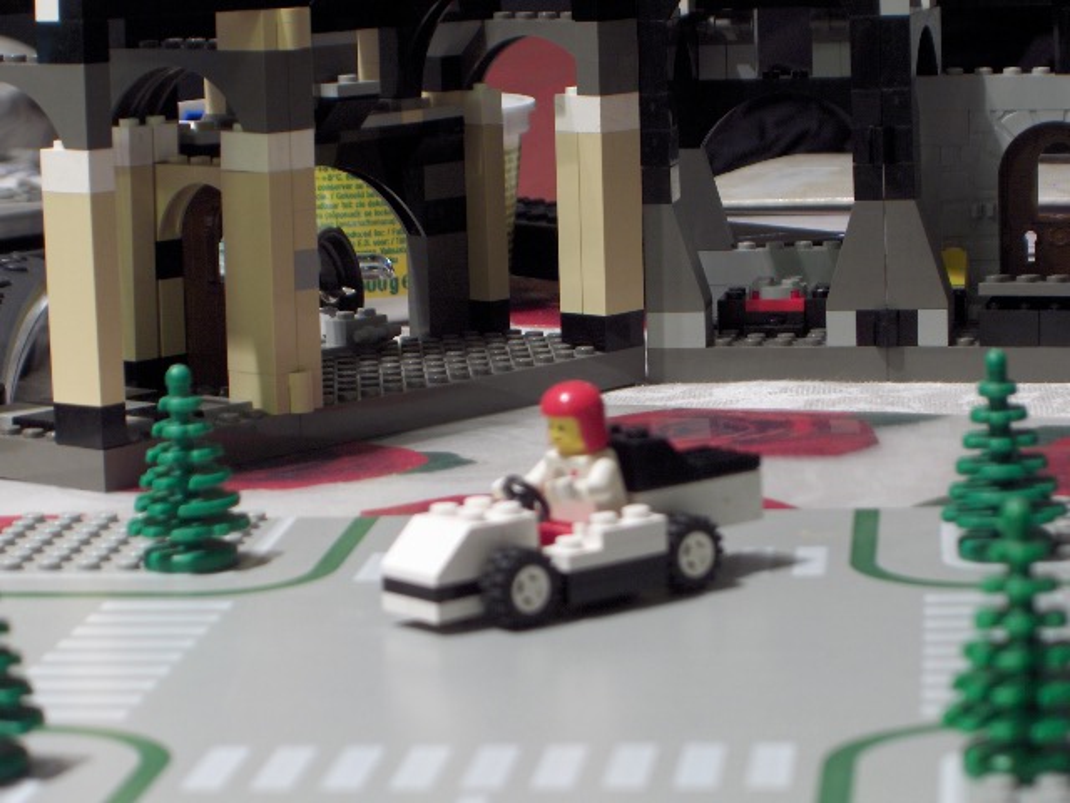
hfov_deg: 16.8
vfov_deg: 12.7
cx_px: 535
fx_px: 3617
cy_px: 402
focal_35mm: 117
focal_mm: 24
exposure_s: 1/1.05
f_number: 4.9
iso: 100
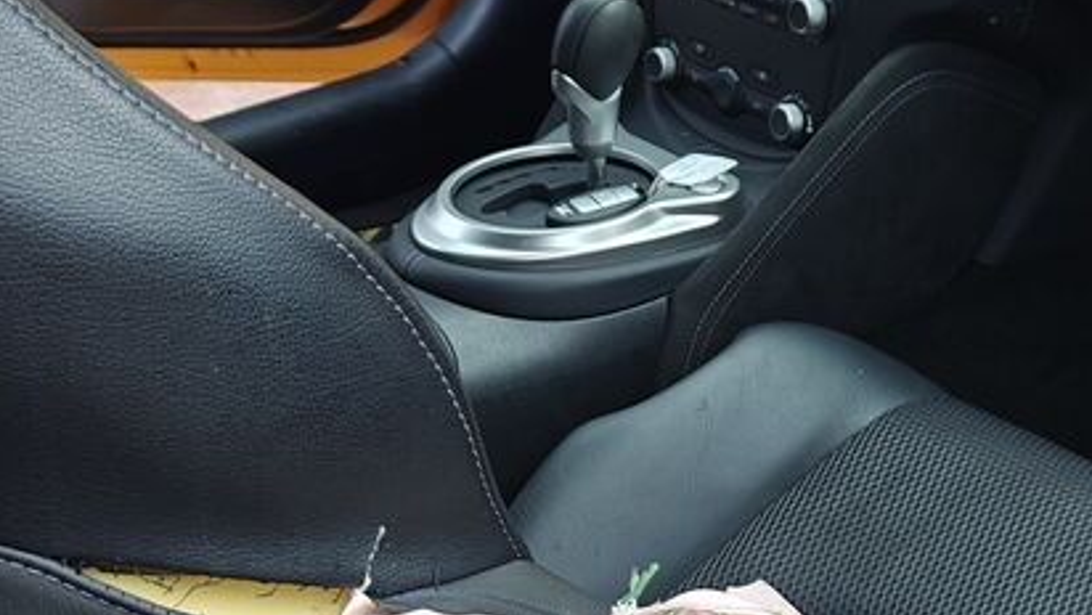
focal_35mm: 73
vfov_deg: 16.5
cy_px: 456
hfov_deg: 28.0
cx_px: 952
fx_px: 2114
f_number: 1.69
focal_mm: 6.06
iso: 200
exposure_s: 1/100
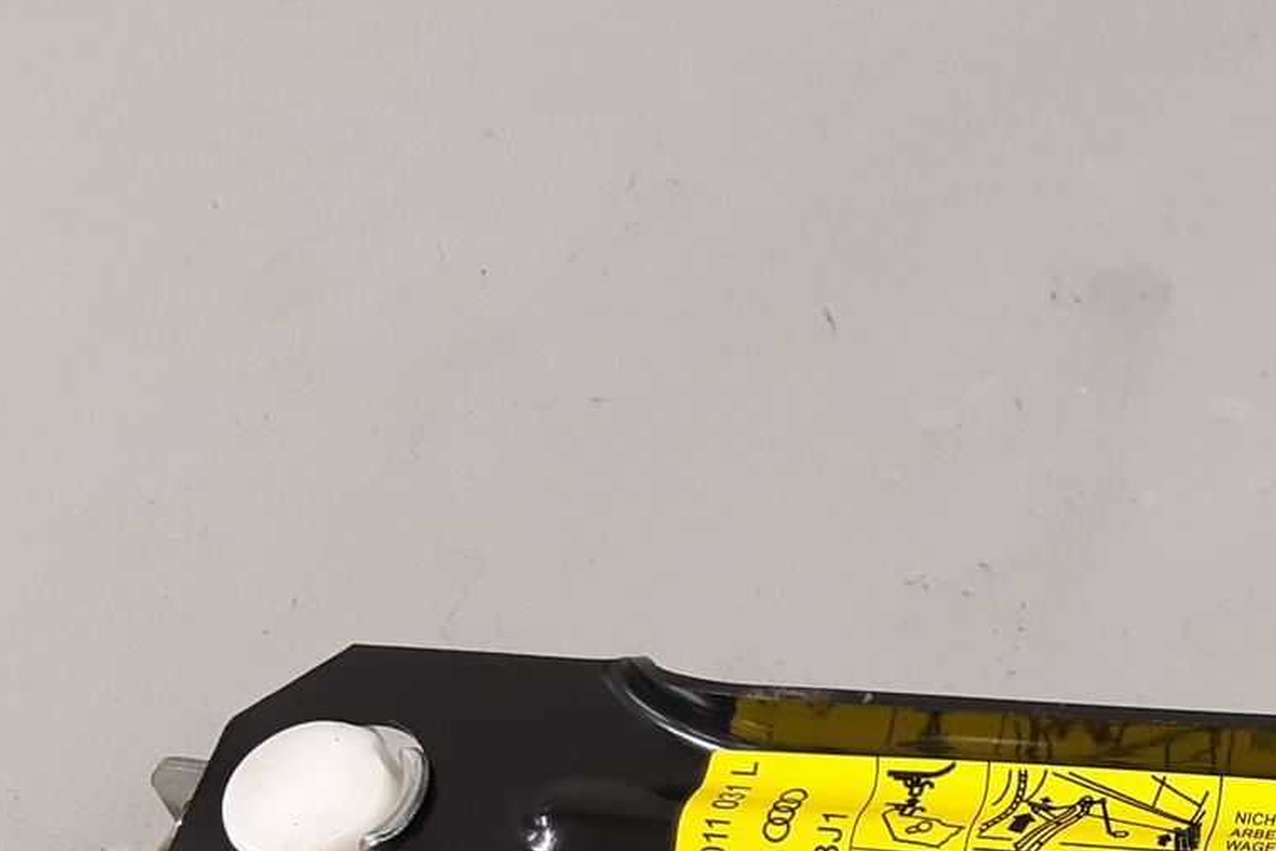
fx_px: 2587
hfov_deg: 25.6
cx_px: 1419
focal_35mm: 73
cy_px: 1056
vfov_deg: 17.7
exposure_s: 1/50
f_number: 1.7
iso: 160
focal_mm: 3.93
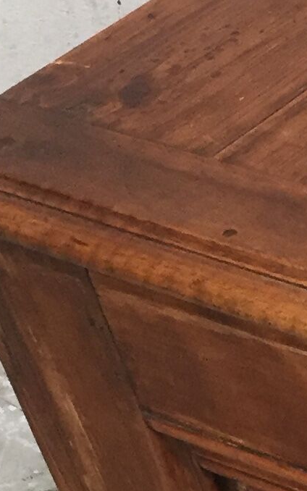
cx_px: 657
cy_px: 520
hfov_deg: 8.3
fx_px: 1980
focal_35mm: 148
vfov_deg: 13.9
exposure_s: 1/33
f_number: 2.2
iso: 200
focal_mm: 4.15
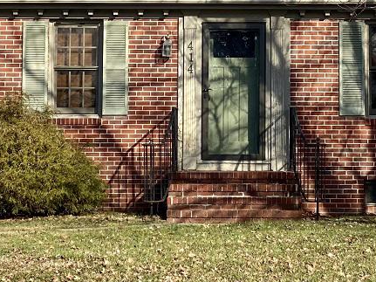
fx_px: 1585
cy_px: 16
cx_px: 229
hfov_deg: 13.5
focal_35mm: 146
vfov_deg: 10.1
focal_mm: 6
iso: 20
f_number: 2
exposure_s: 1/1020
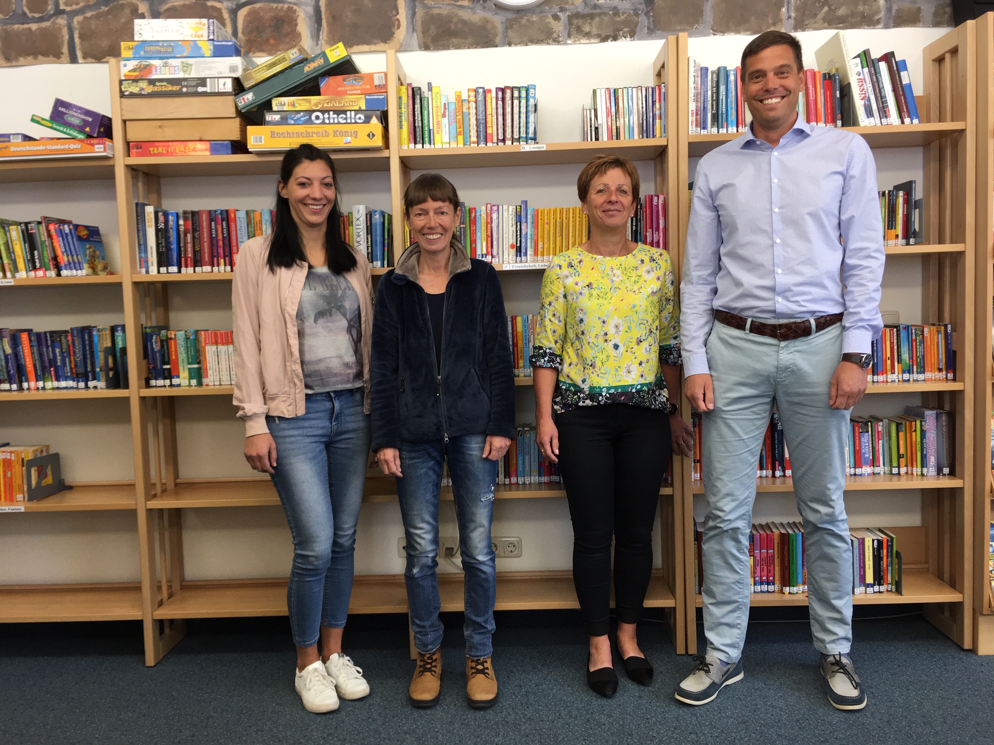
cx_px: 497
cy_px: 372
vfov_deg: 48.2
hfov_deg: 61.7
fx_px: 833
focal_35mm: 29
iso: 64
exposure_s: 1/33
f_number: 2.2
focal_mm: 4.15
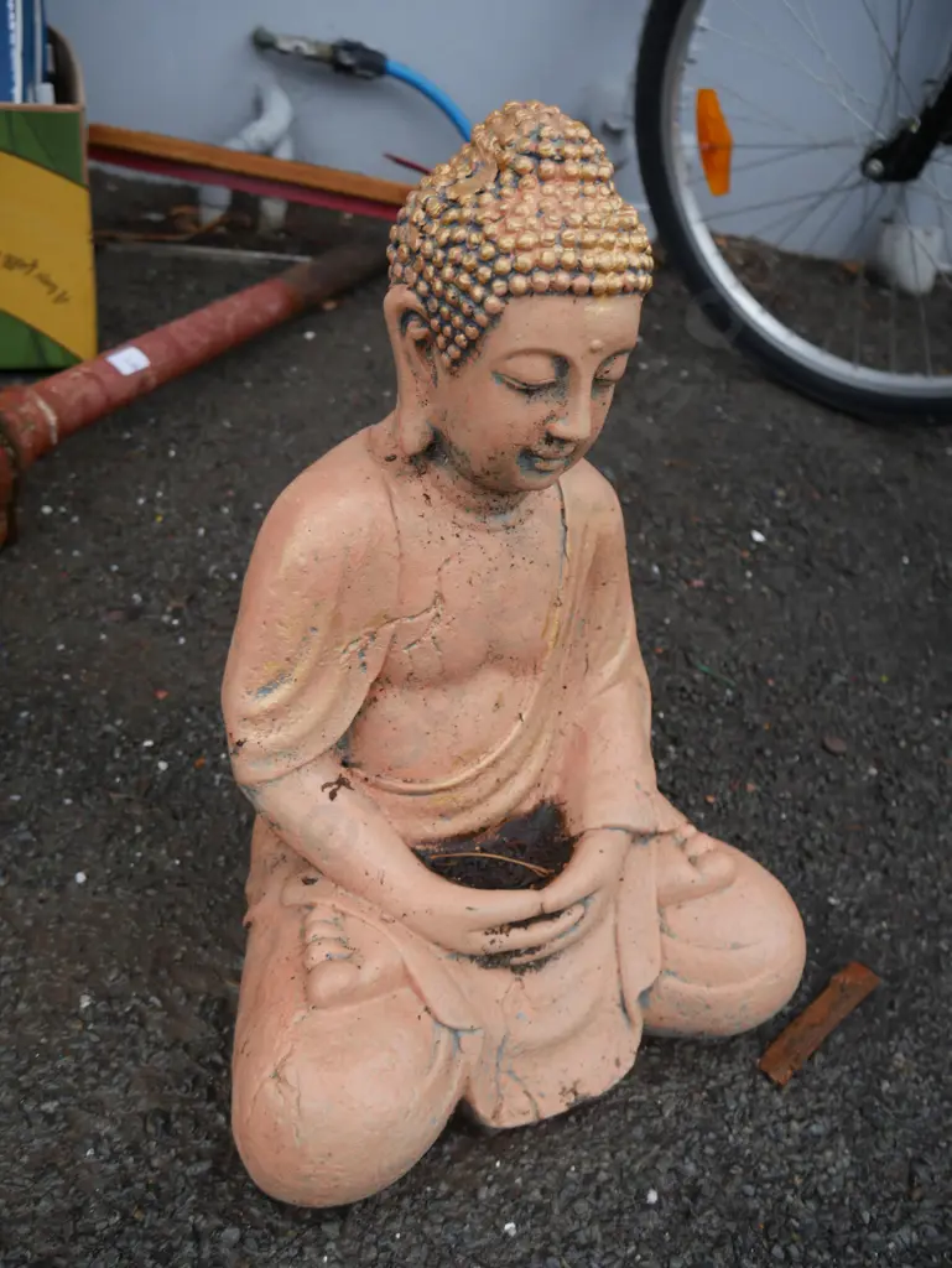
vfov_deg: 59.9
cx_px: 476
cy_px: 634
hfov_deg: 46.8
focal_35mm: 30
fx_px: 1099
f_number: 3.6
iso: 200
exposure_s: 1/125
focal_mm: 15
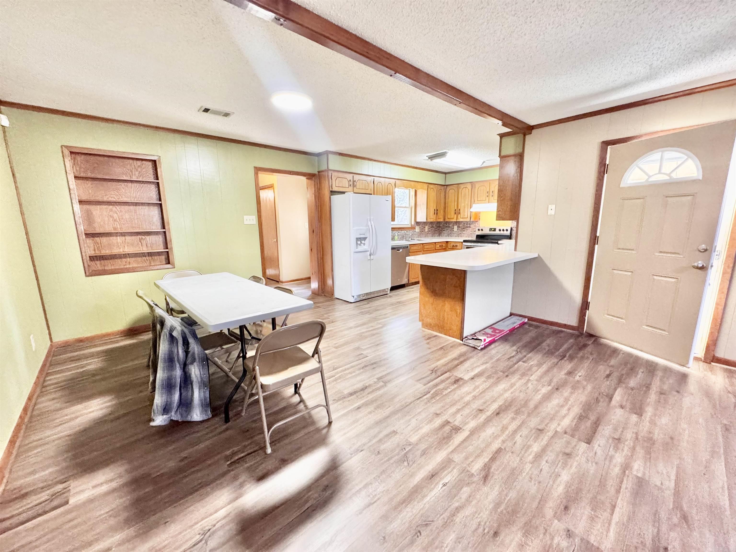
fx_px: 298
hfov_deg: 102.1
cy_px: 276
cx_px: 368
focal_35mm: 14
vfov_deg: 85.7
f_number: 2.2
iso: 500
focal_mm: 2.22
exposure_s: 1/60
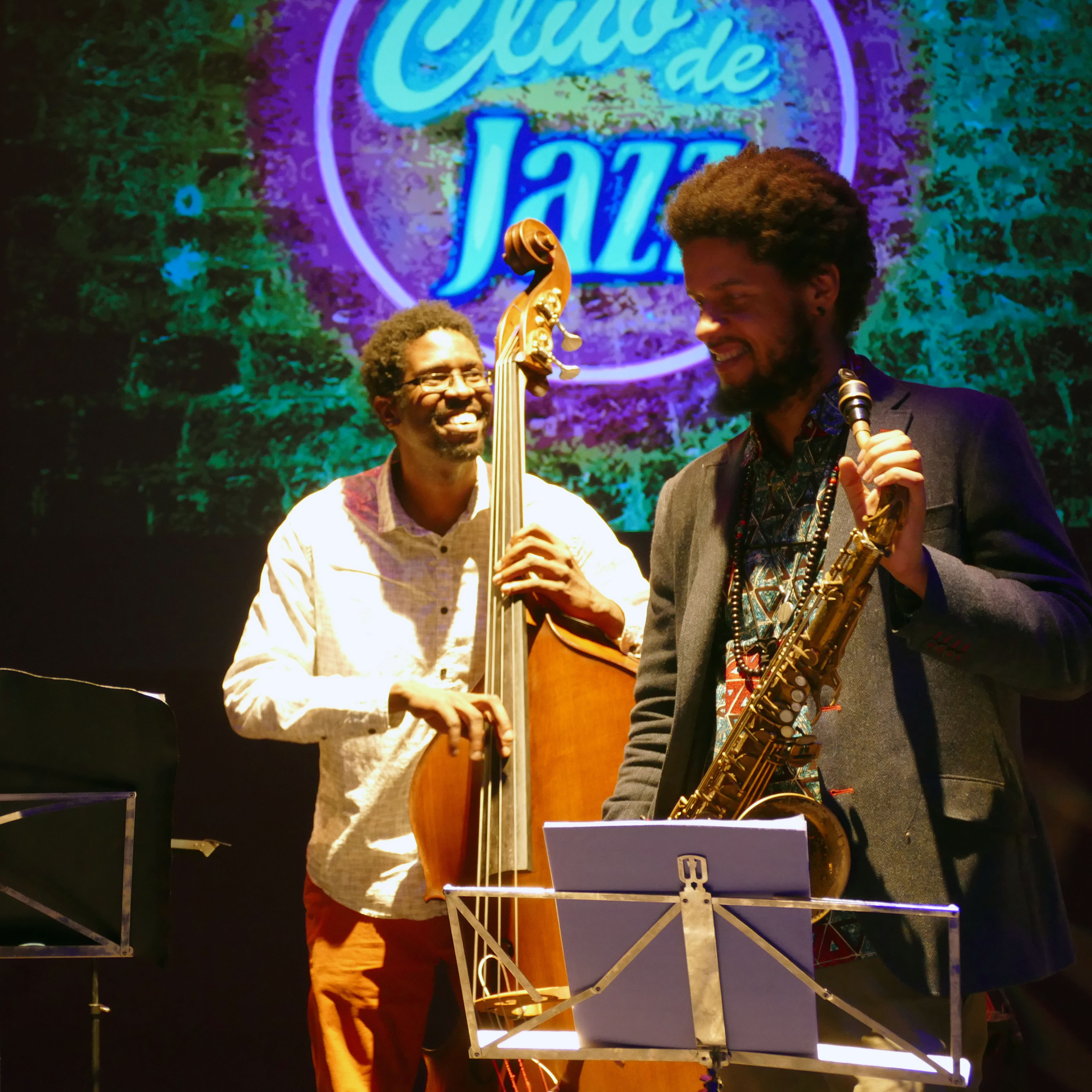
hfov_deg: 23.2
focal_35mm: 74
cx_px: 347
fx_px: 2641
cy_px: 546
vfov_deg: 23.4
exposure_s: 1/15
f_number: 3.5
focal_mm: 21.01
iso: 800
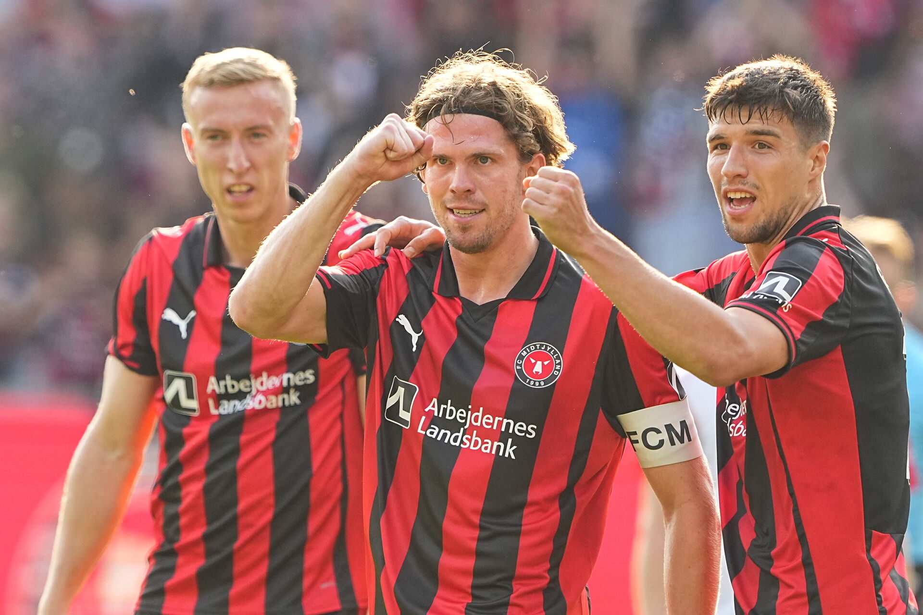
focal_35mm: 400
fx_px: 10255
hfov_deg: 5.2
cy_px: 308
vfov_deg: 3.4
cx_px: 462
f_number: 4
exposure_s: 1/1600
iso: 1000
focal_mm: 400
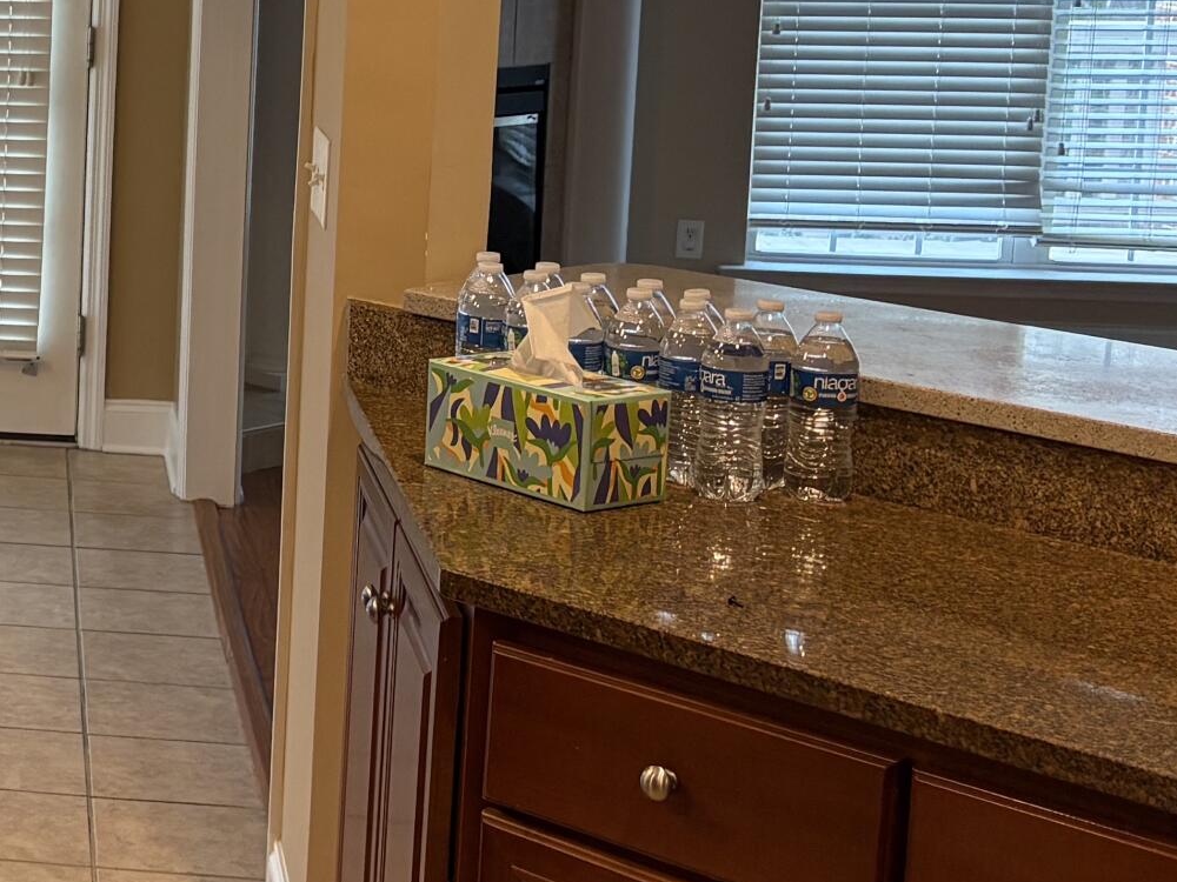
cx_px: -439
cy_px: 153
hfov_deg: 22.0
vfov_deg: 18.7
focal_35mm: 78
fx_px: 2652
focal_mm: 5.96
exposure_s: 1/60
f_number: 1.6
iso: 125
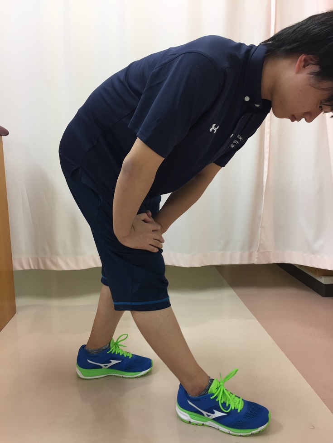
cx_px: 166
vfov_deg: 61.7
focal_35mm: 29
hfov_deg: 48.2
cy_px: 222
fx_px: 372
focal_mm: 4.15
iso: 50
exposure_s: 1/30
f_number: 2.2
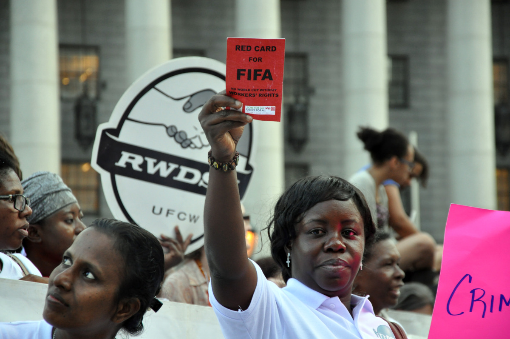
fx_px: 1953
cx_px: 255
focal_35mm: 138
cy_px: 170
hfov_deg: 14.9
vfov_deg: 9.9
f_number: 5.6
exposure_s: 1/250
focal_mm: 92
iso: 1000
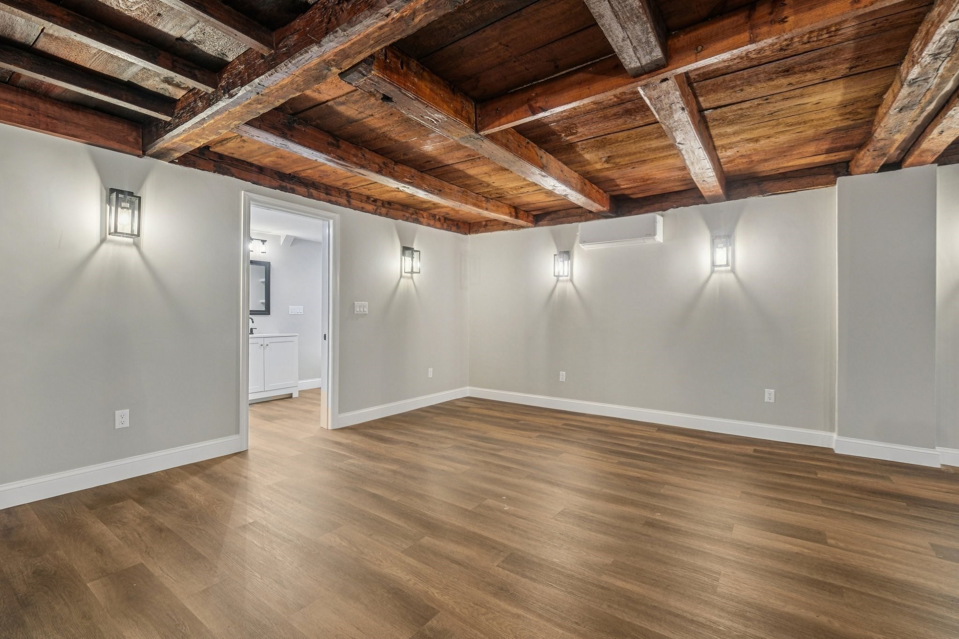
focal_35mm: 15
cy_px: 320
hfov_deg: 100.4
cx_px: 480
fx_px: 400
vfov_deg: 77.3
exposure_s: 1/5
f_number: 5.6
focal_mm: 10
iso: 400
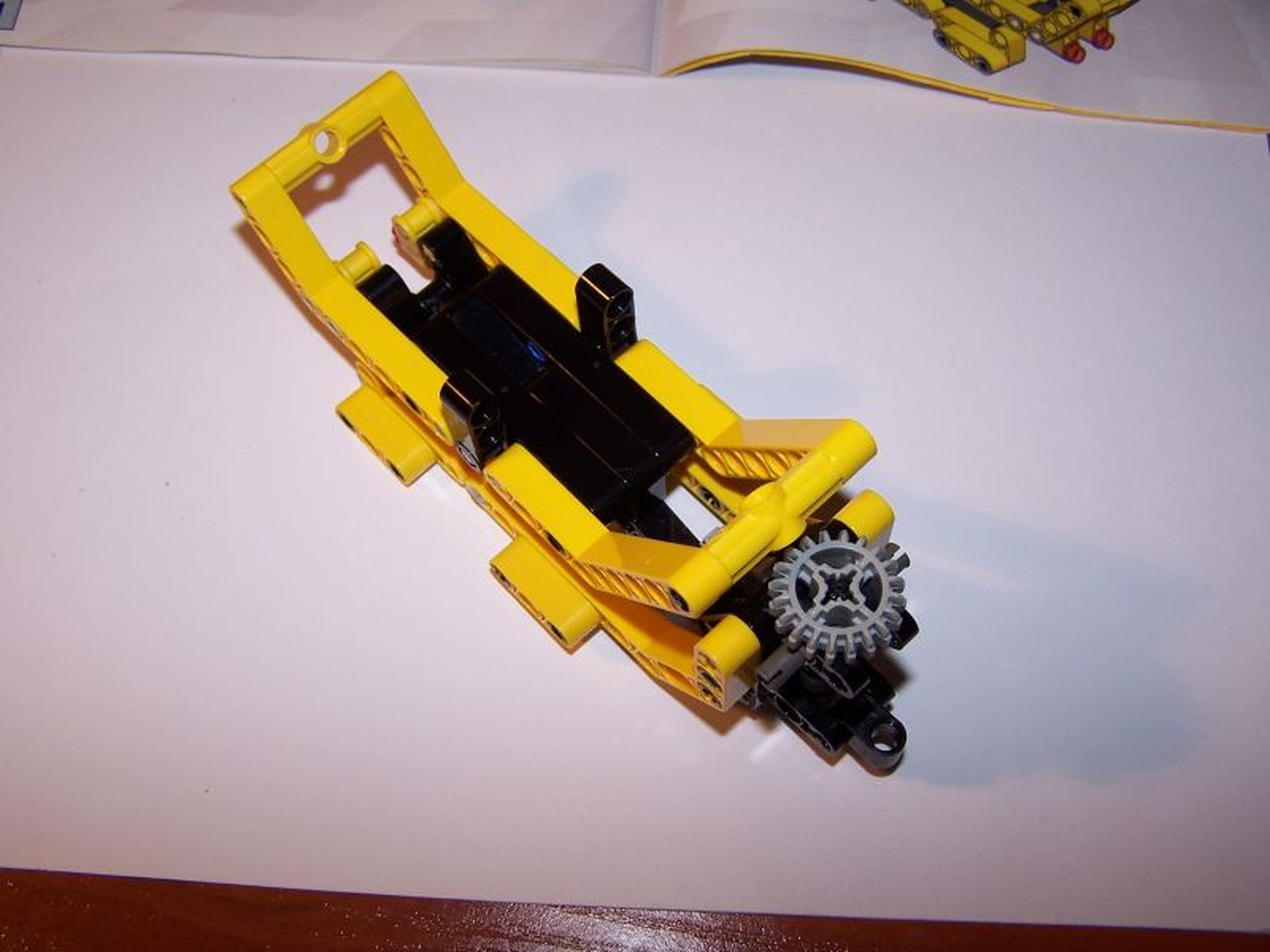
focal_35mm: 38
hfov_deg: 49.0
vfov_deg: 37.7
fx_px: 1394
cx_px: 635
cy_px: 476
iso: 80
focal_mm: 6.3
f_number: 2.8
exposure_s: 1/60
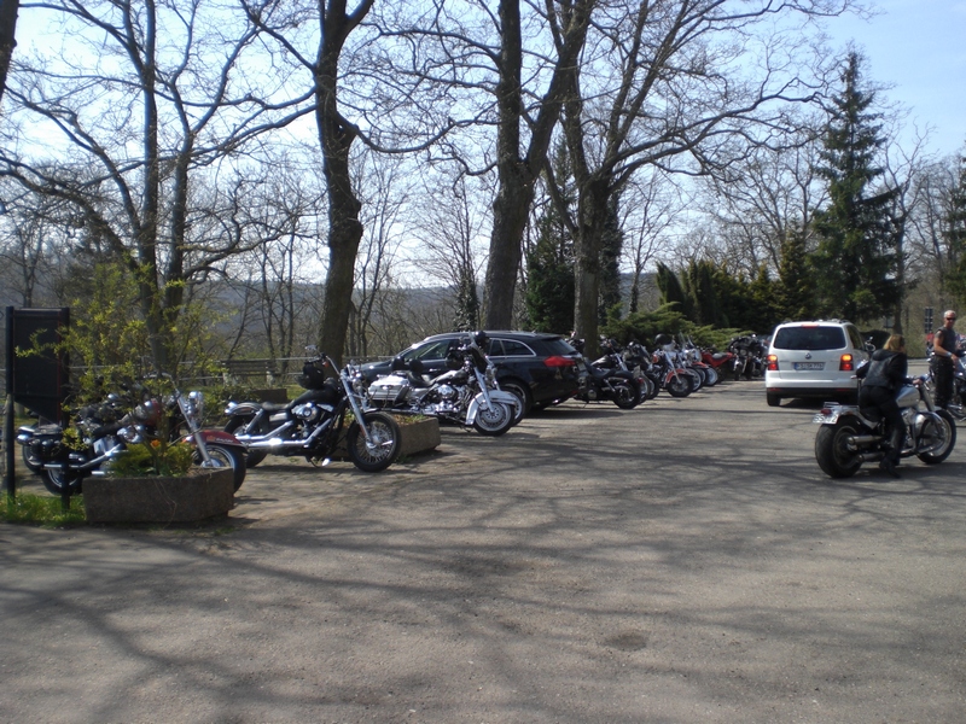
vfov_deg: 37.7
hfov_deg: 49.0
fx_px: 1060
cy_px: 362
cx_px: 483
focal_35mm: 38
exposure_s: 1/500
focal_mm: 6.3
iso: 50
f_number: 3.1
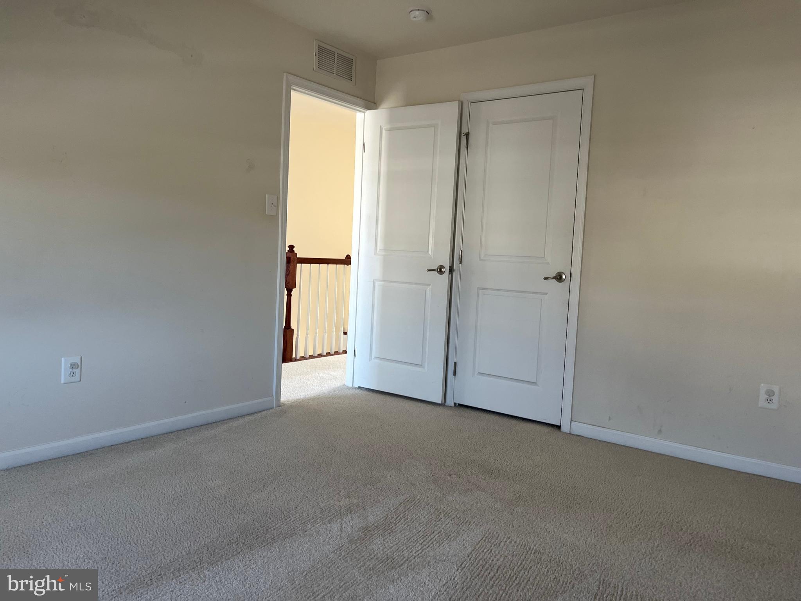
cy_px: 300
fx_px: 602
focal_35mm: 26
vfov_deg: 53.1
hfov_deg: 67.3
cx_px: 400
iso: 125
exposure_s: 1/116
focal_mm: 5.1
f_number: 1.6
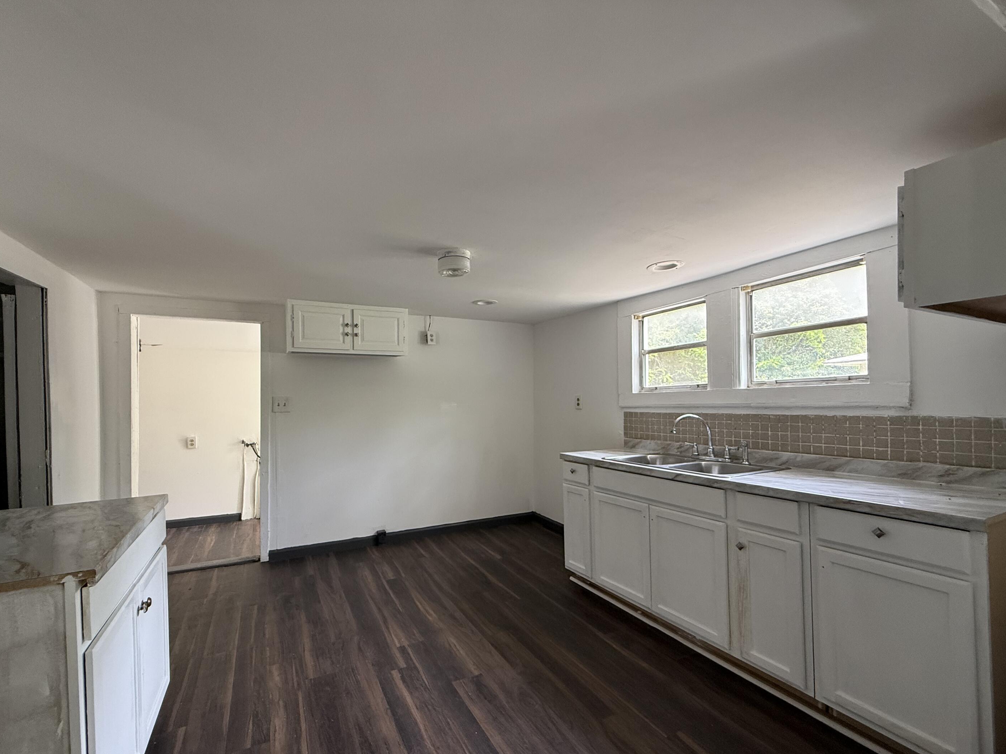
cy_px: 401
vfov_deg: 81.6
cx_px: 472
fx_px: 436
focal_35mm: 15
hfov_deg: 98.0
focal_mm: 2.22
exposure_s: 1/99
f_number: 2.2
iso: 200
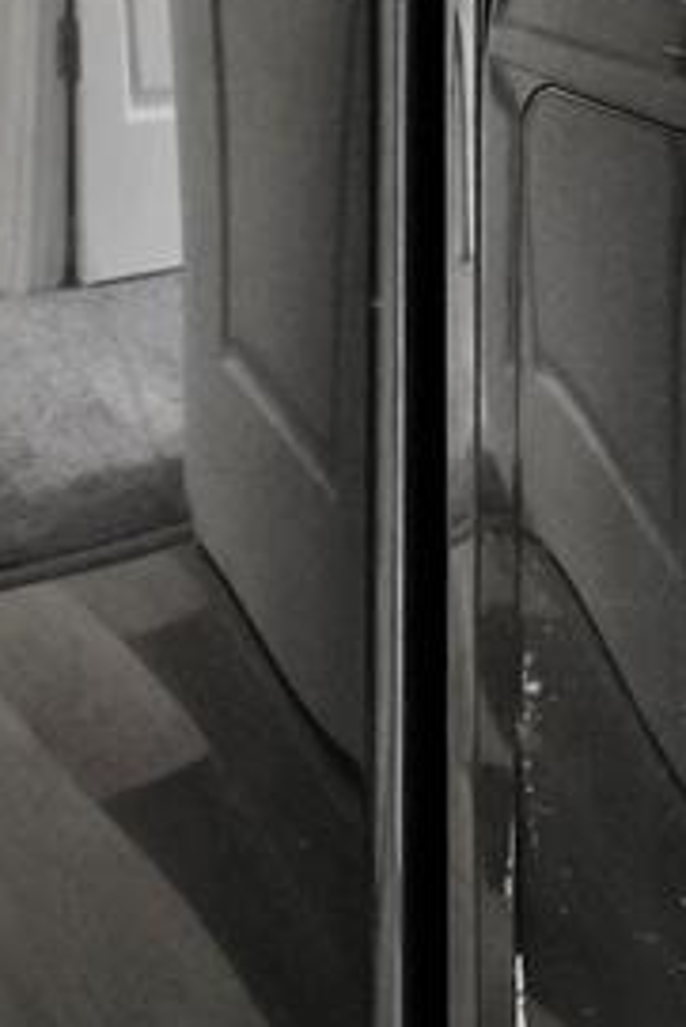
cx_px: 330
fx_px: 2398
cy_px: -542
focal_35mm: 84
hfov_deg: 16.3
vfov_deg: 20.5
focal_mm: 13
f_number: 6.3
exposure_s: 1/1.25
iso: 1250
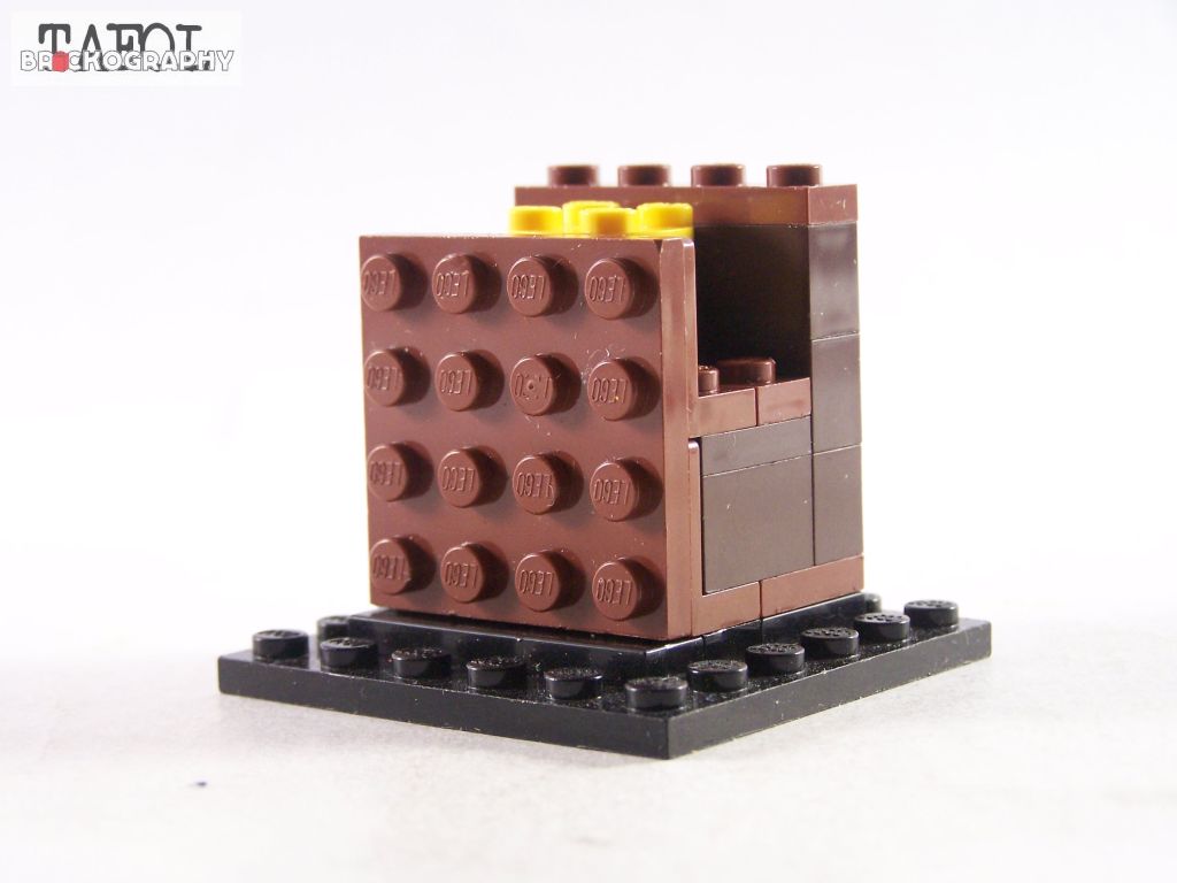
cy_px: 442
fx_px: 2788
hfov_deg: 23.8
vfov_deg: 18.0
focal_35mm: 82
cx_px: 588
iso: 200
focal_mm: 13.7
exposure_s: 1/30
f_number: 3.2
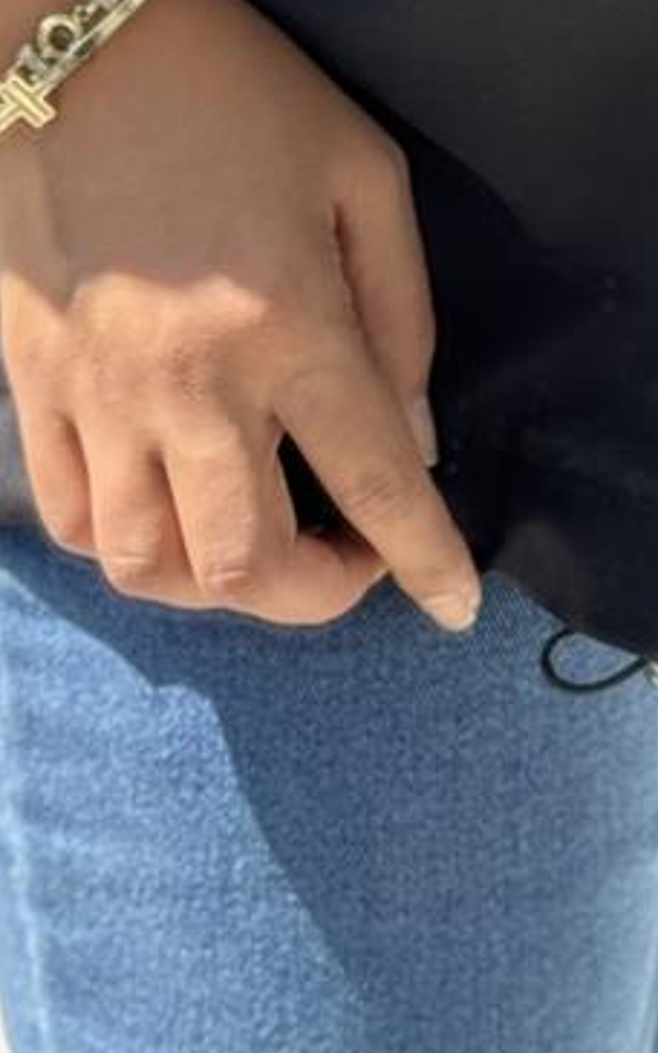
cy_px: -651
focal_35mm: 186
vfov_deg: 10.8
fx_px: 5339
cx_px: 517
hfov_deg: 7.0
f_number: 1.78
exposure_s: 1/188
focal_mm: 6.76
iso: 64
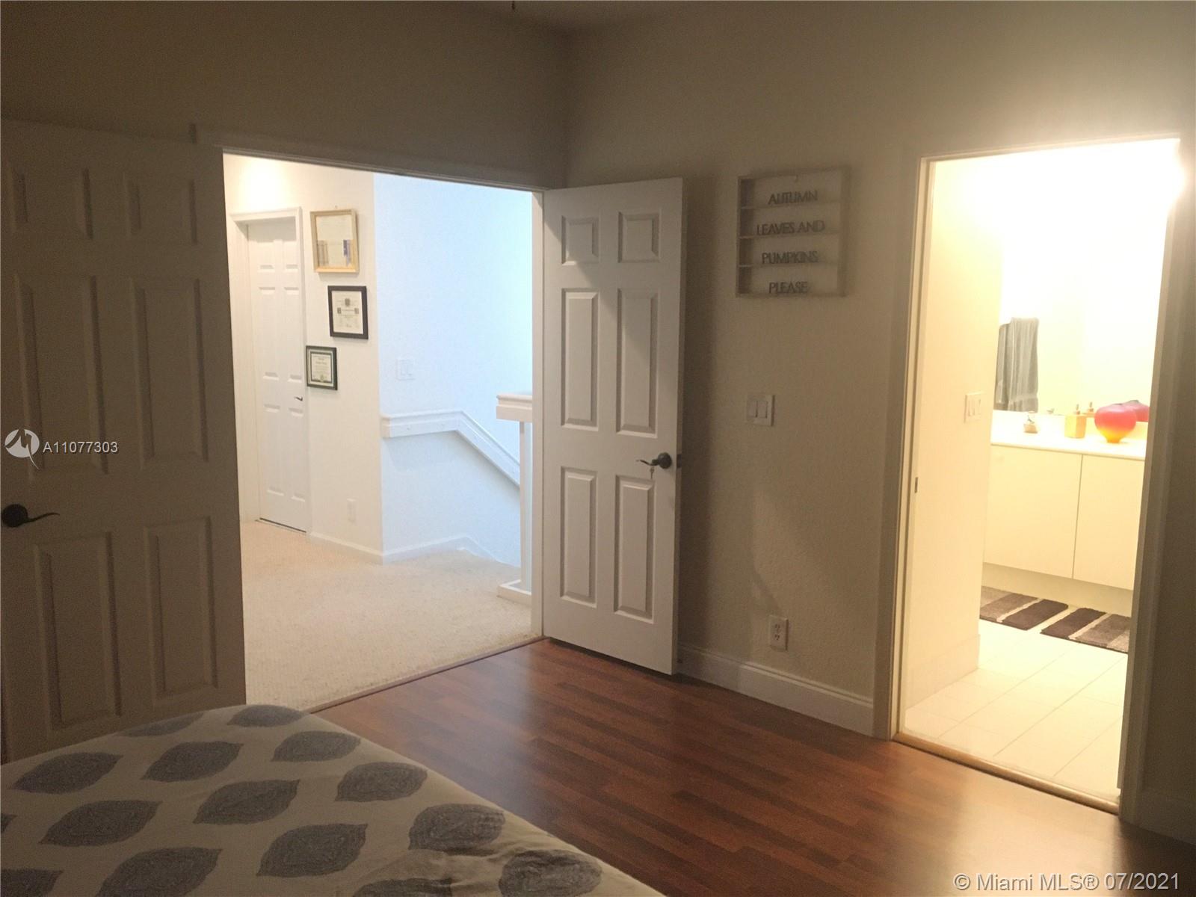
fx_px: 1002
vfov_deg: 48.2
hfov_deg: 61.7
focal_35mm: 29
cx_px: 598
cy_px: 448
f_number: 2.2
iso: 200
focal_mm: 4.15
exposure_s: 1/30
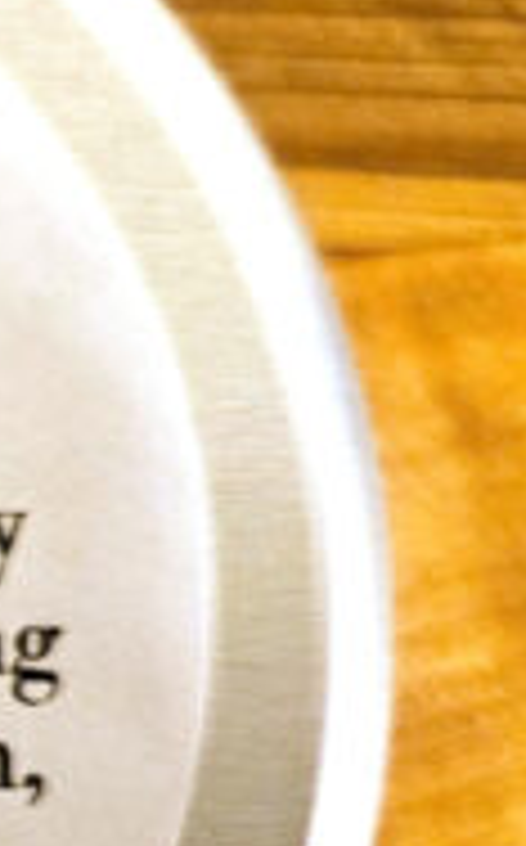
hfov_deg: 14.1
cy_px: 662
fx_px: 1795
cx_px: -522
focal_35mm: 78
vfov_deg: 26.1
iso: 640
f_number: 1.8
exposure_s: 1/30
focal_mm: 5.4
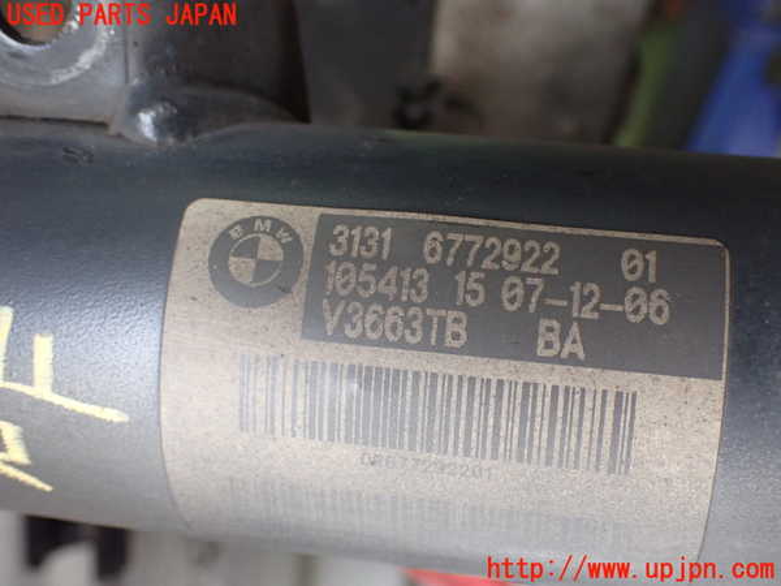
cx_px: 390
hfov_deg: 42.9
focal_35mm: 44
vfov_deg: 32.9
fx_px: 993
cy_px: 293
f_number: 2.9
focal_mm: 7.84
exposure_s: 1/80
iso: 800
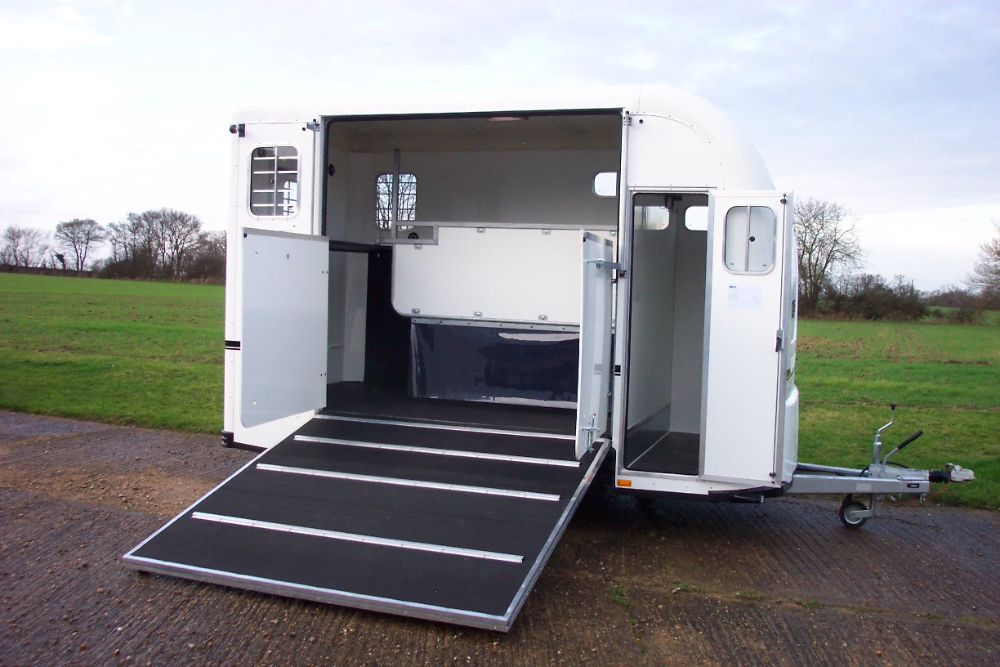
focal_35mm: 35
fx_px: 972
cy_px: 334
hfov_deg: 54.4
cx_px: 500
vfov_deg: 37.9
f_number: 2.8
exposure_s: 1/180
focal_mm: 7.5
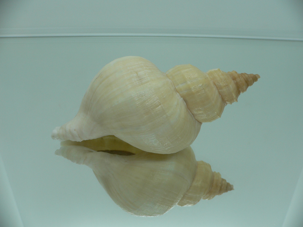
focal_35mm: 35
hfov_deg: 52.6
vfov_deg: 40.7
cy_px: 114
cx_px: 152
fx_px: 306
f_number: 2.8
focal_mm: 4.6
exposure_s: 1/60
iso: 80
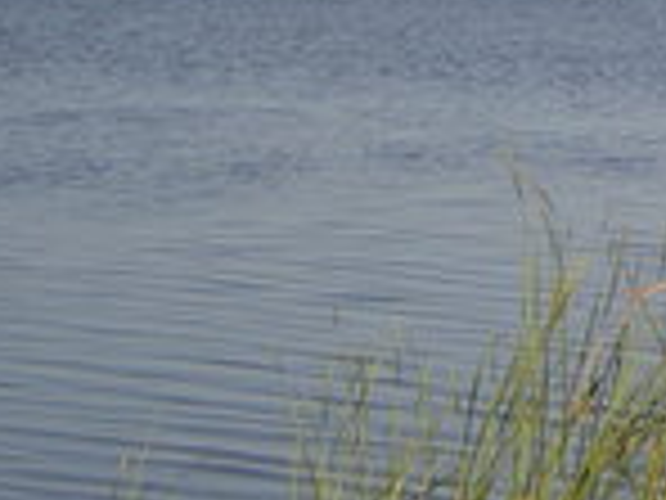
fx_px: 6041
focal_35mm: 314
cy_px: 113
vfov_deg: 4.7
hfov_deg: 6.3
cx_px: 837
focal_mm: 16
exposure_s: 1/640
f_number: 3.9
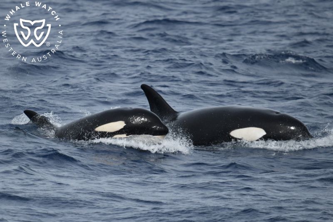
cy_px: 111
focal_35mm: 600
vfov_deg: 2.3
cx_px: 166
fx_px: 5548
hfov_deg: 3.4
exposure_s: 1/8000
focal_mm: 600
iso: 1100
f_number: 6.3
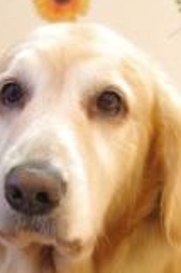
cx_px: 64
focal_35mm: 104
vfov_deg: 19.4
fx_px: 789
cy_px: 233
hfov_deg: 13.1
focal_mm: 28
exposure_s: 1/50
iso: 3200
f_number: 4.5
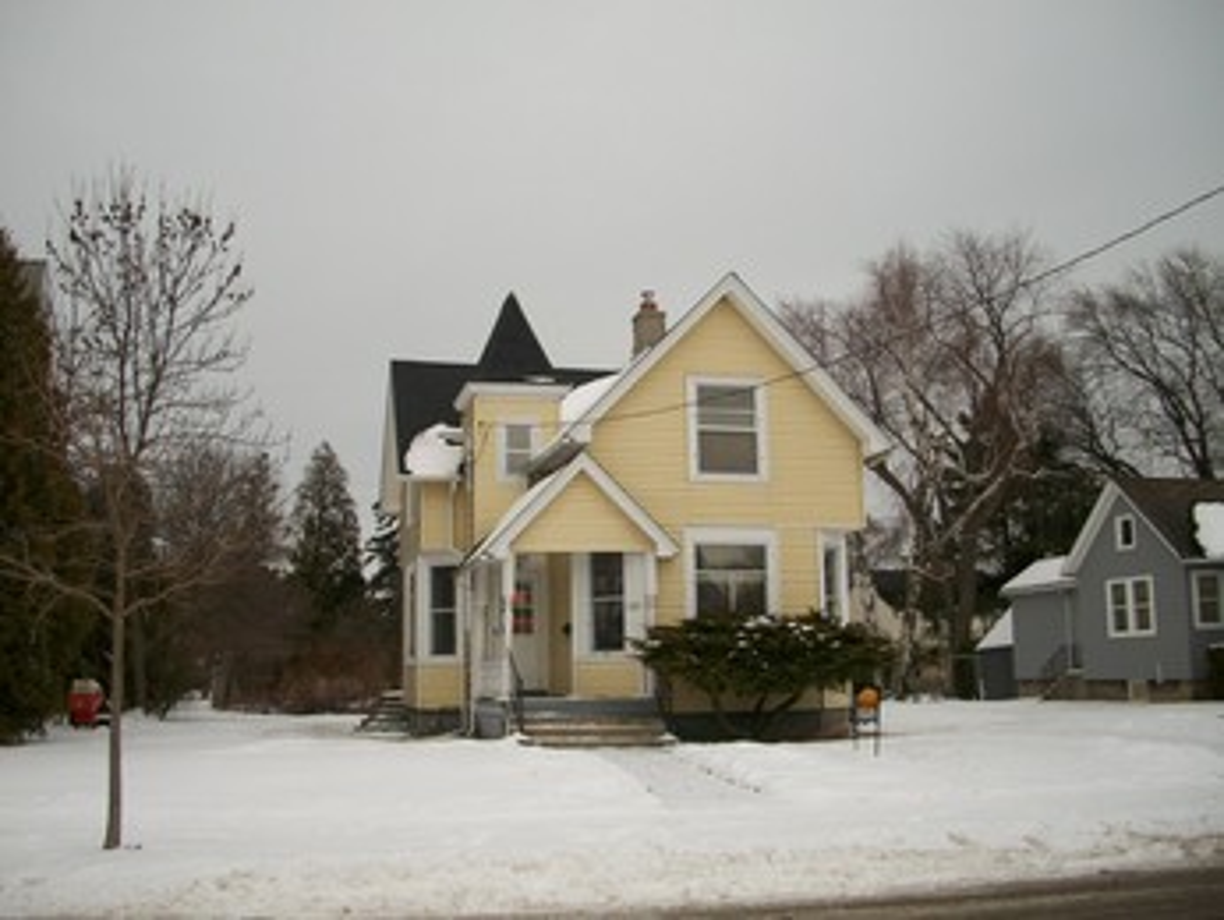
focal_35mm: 35
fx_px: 1238
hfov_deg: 52.6
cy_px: 460
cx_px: 612
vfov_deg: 40.7
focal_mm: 6.3
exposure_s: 1/640
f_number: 3.1
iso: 80
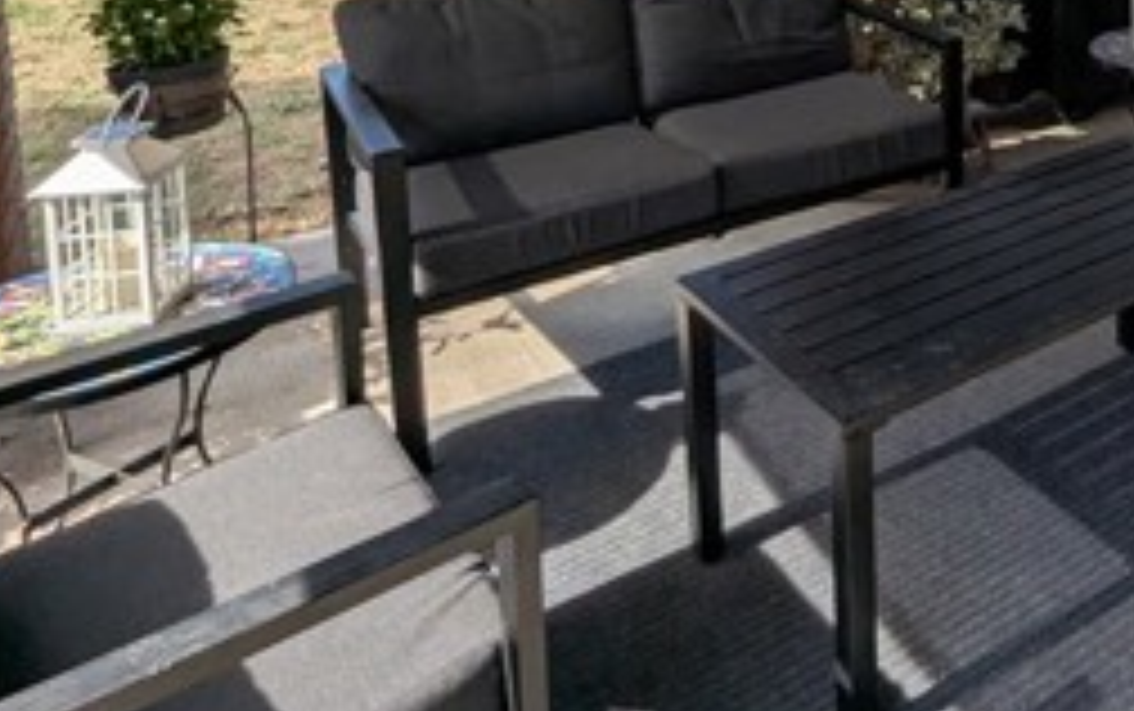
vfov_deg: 30.9
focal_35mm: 35
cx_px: 1094
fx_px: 1083
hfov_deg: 47.4
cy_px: -137
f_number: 2.2
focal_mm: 1.95
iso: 44
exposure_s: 1/678
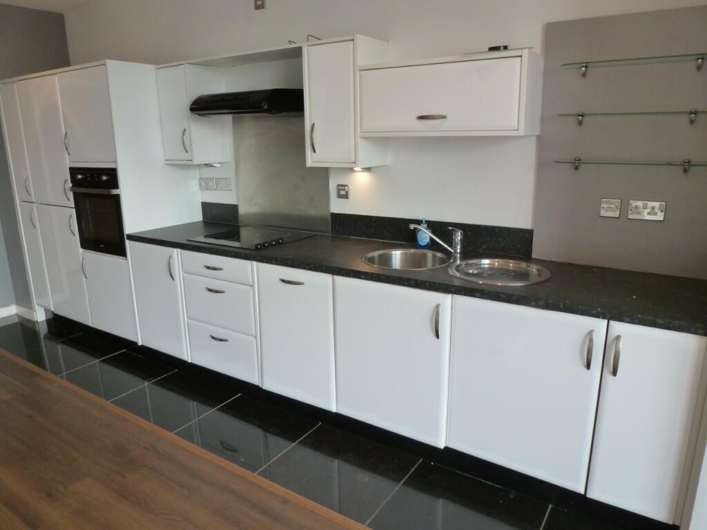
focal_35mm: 24
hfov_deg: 71.6
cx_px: 354
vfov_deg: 56.8
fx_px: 490
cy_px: 265
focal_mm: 4.3
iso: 200
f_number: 3.3
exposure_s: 1/60
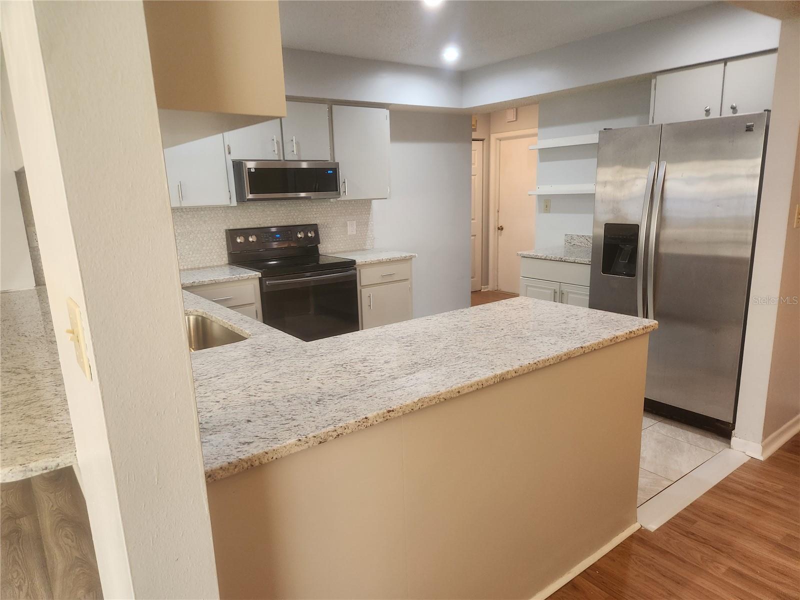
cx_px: 400
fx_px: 532
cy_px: 300
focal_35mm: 23
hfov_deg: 73.9
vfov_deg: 58.9
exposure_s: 1/120
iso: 250
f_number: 1.8
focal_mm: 5.4
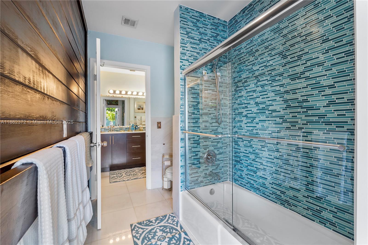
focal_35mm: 15
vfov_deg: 77.3
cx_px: 184
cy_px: 122
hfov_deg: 100.4
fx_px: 153
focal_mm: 10
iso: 160
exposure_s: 1/3
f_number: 11
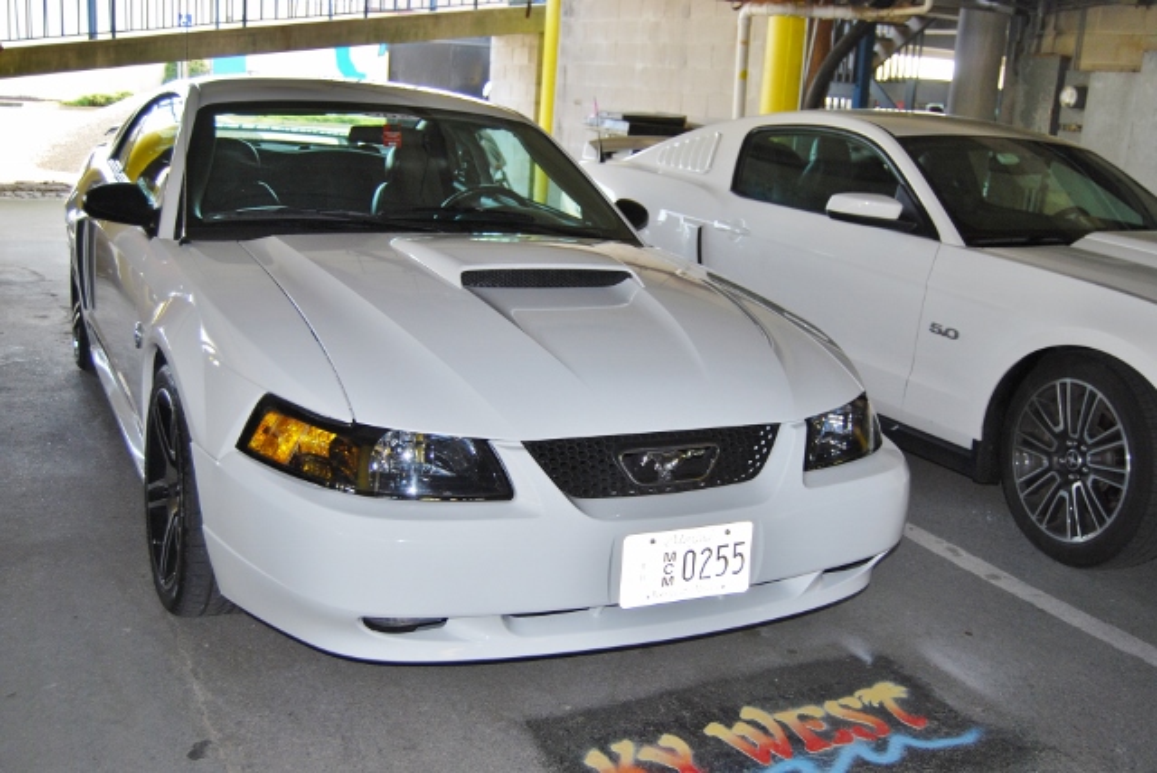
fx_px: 1255
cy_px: 386
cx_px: 578
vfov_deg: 34.3
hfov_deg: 49.5
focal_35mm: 39
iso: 200
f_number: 4
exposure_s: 1/60
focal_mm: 26
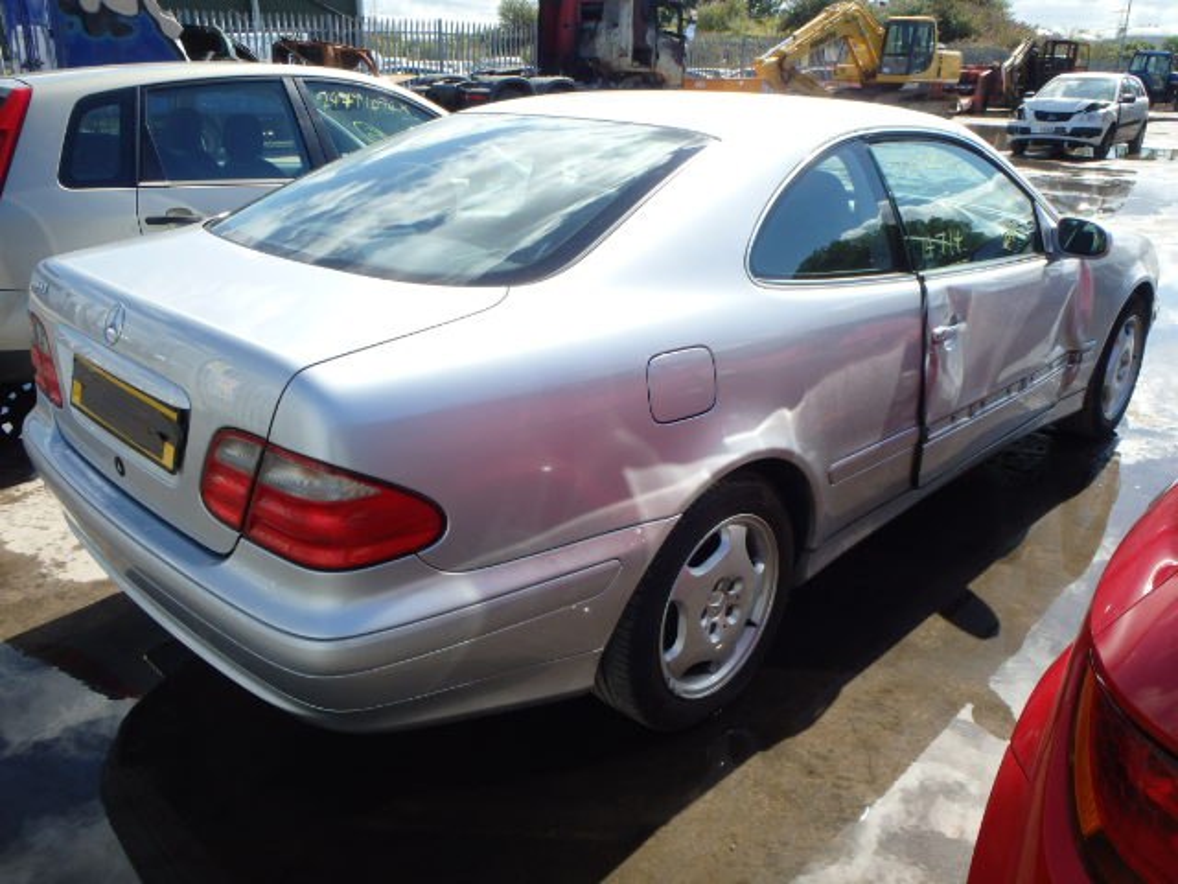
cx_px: 589
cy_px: 442
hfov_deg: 63.4
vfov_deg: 49.7
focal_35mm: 28
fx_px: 953
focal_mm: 5
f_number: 3.9
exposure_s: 1/500
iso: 125
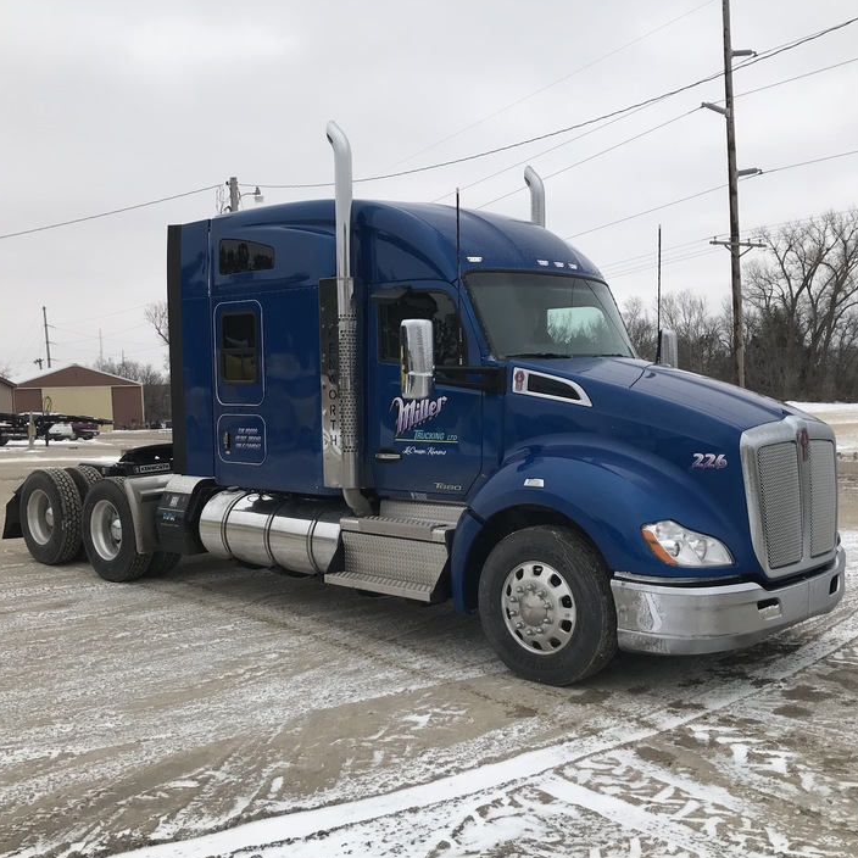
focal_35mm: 36
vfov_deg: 46.0
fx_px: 1010
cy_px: 455
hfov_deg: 46.0
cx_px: 475
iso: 20
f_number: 1.8
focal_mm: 3.99
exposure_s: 1/622
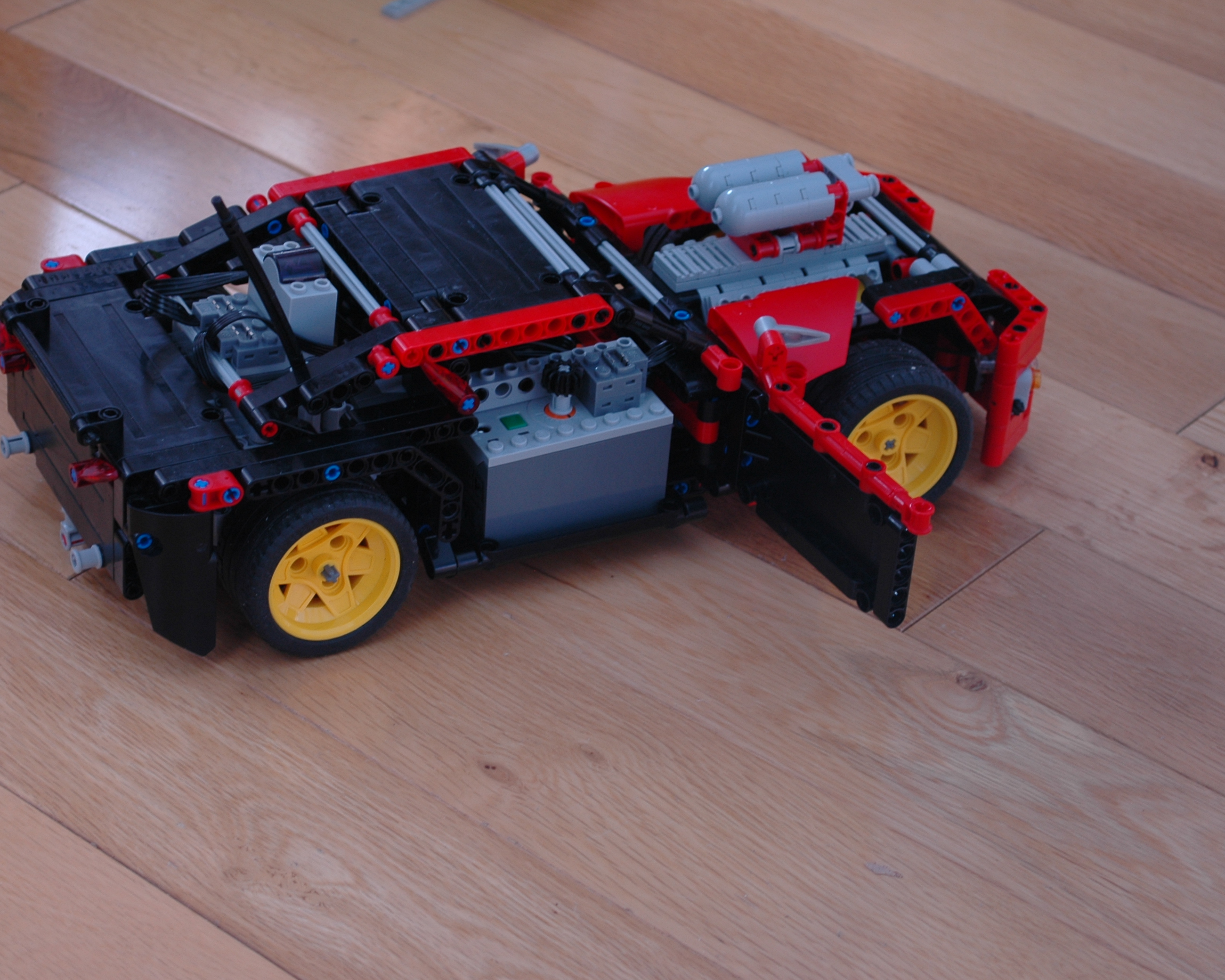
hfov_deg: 20.8
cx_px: 479
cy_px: 477
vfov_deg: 16.7
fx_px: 3336
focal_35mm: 92
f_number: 5.6
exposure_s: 1/5
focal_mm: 50
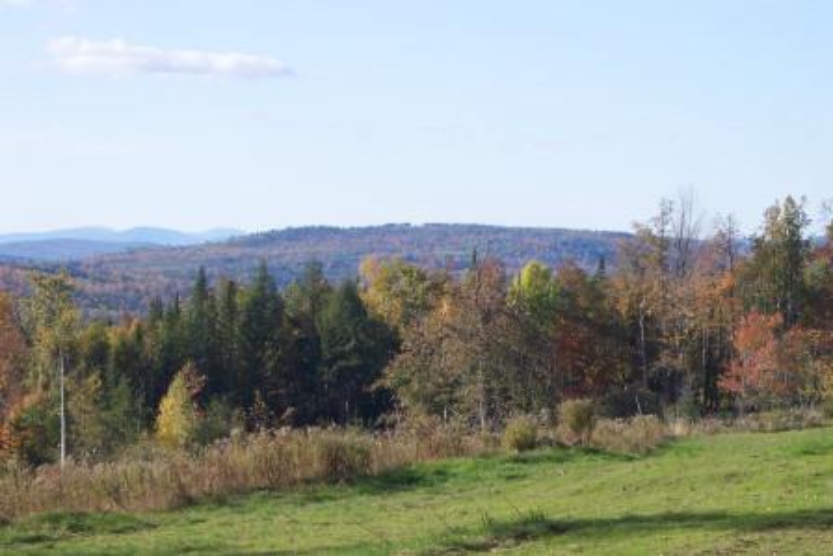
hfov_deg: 17.9
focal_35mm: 114
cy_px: 278
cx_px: 416
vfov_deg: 12.0
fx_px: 2639
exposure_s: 1/180
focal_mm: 24
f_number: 8
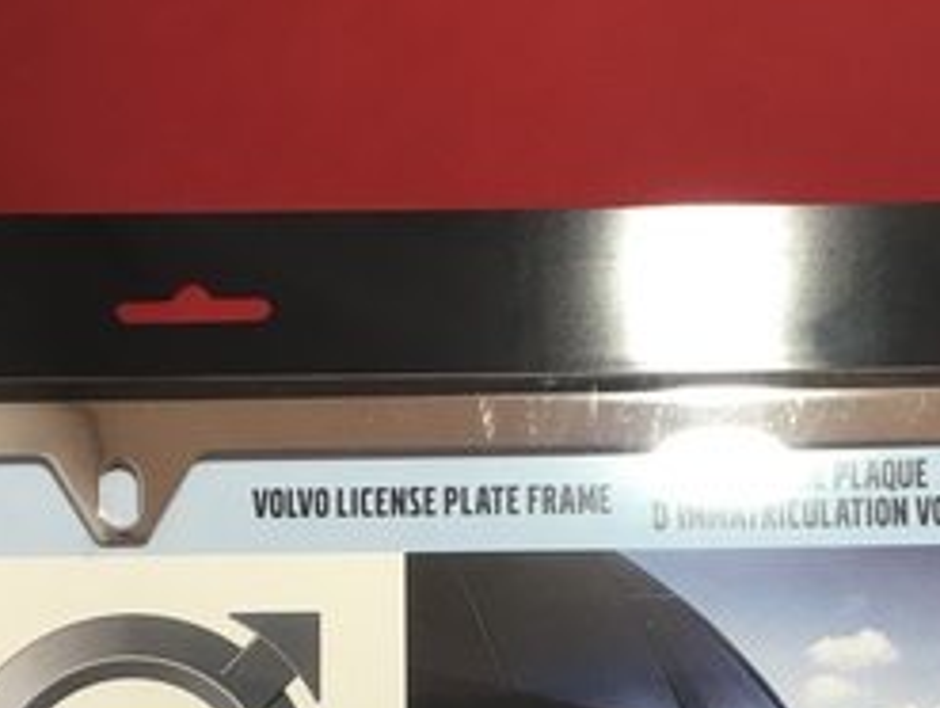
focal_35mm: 75
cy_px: 818
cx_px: 586
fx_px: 2040
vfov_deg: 18.8
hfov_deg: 25.9
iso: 25
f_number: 2.2
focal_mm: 4.15
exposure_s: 1/40
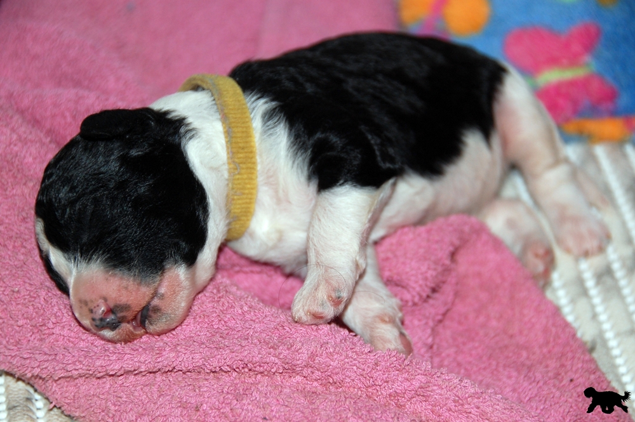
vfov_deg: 10.1
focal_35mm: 135
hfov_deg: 15.2
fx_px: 2379
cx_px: 318
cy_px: 211
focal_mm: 90
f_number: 5.3
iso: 400
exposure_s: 1/60
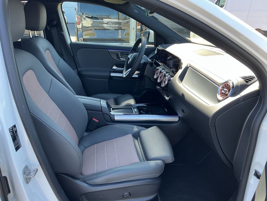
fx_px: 224
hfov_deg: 61.7
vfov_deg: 48.2
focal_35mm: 29
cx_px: 134
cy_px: 100
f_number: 1.8
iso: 32
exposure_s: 1/120
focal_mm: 3
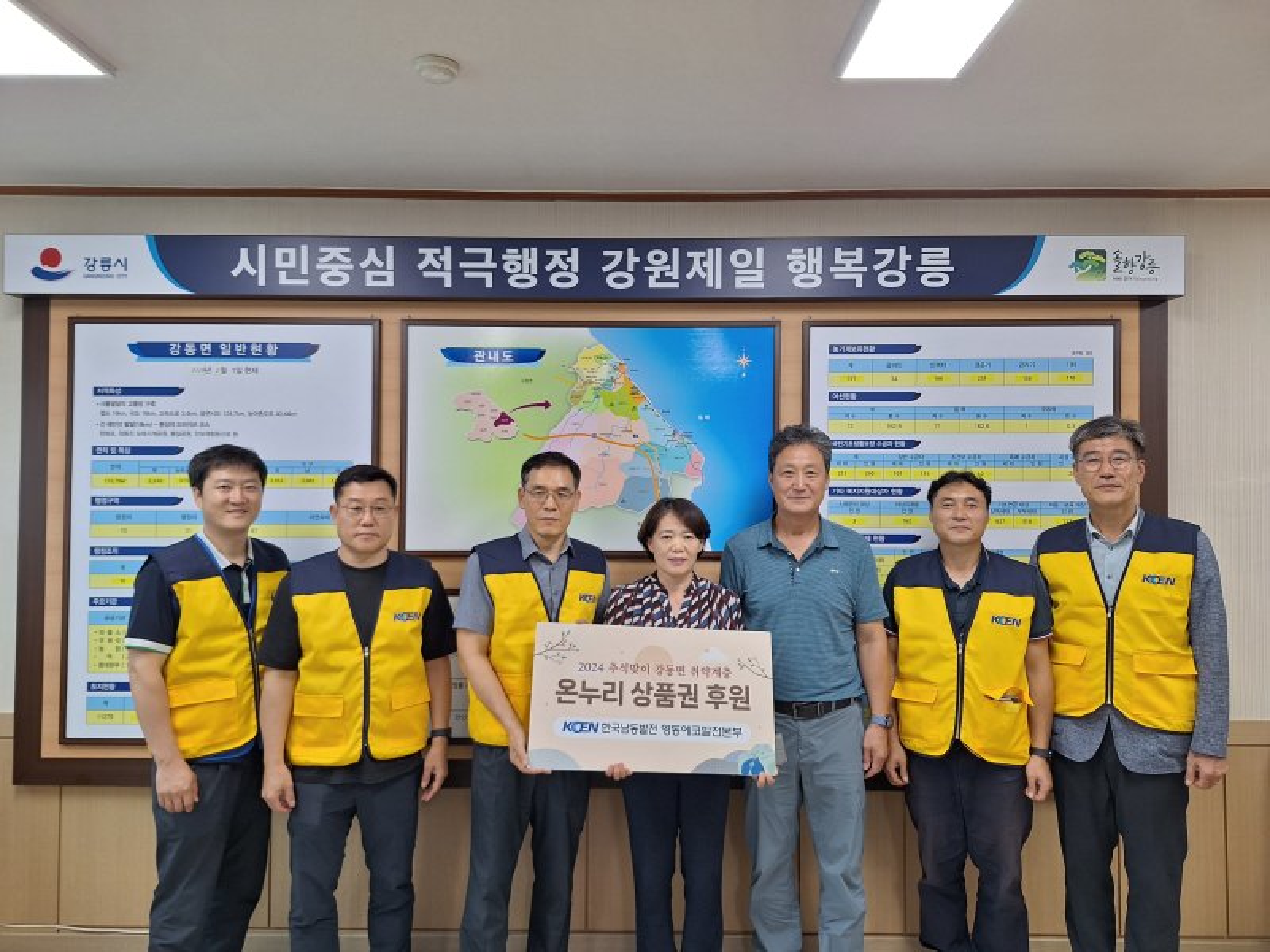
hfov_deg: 73.9
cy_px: 476
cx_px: 635
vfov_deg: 58.9
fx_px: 844
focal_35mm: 23
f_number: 1.8
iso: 80
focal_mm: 5.54
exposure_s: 1/60
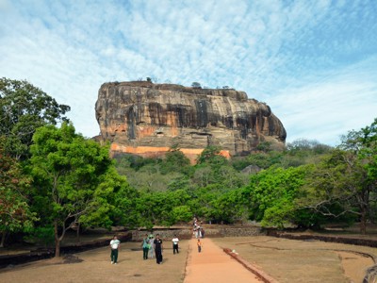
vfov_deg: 38.7
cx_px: 188
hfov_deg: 50.1
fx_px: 403
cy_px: 142
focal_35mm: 37
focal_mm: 6.6
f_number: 5.6
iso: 160
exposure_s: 1/250
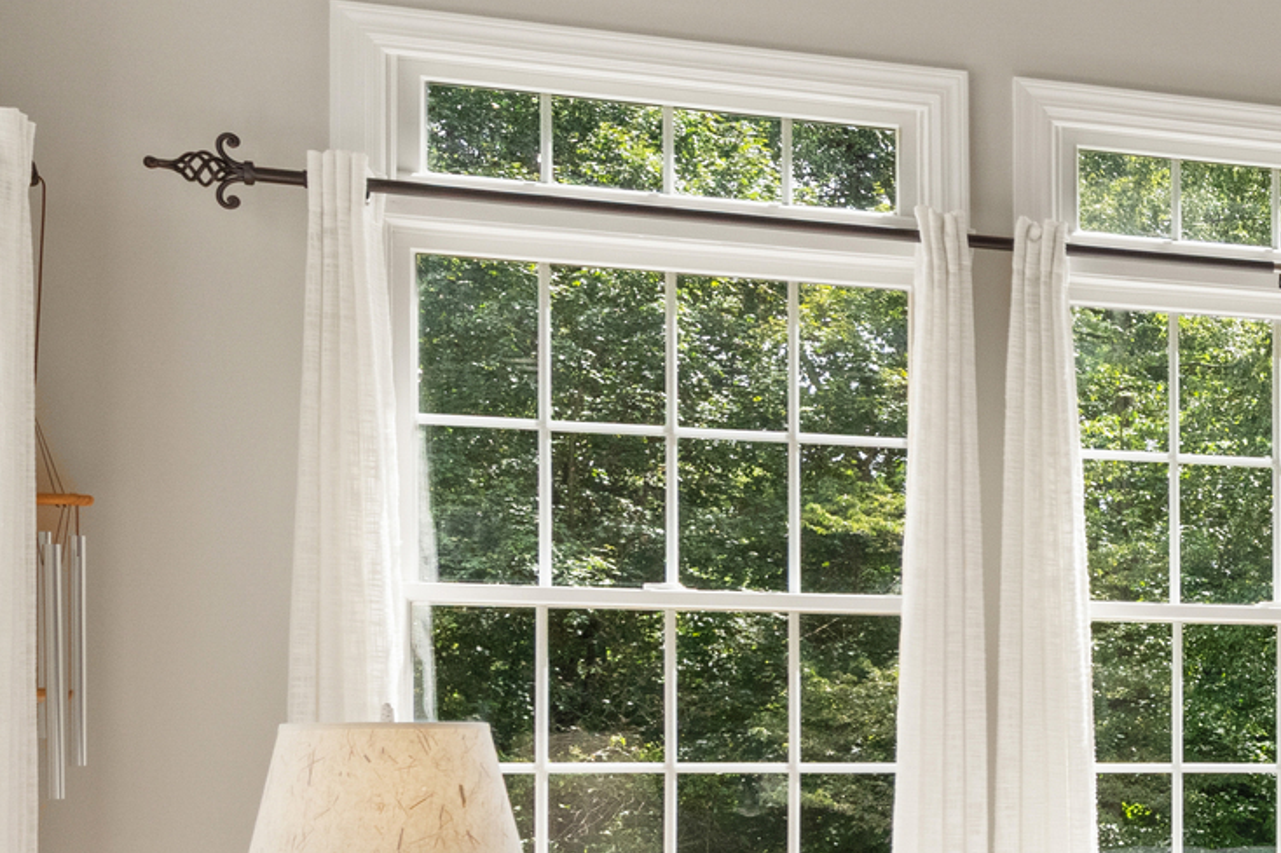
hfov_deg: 23.8
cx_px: 1925
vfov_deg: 19.8
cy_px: 813
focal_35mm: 67
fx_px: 2383
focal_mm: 16
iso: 250
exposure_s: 1/25
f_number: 11
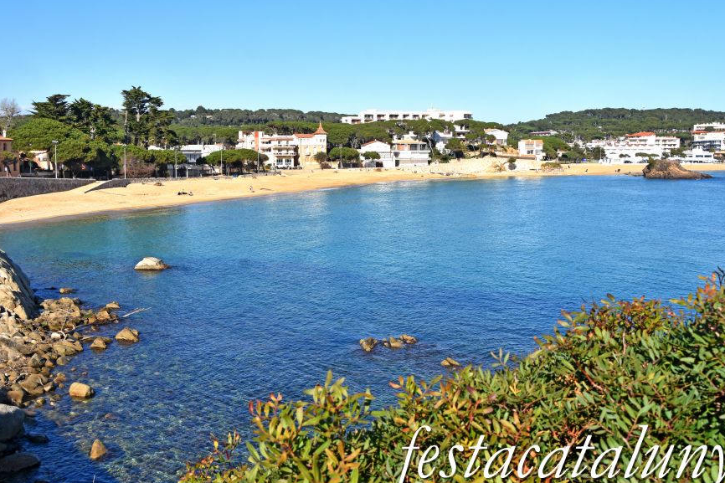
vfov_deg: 34.2
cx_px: 347
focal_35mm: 39
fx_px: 785
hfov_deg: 49.5
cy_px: 214
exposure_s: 1/500
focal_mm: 22
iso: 320
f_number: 11
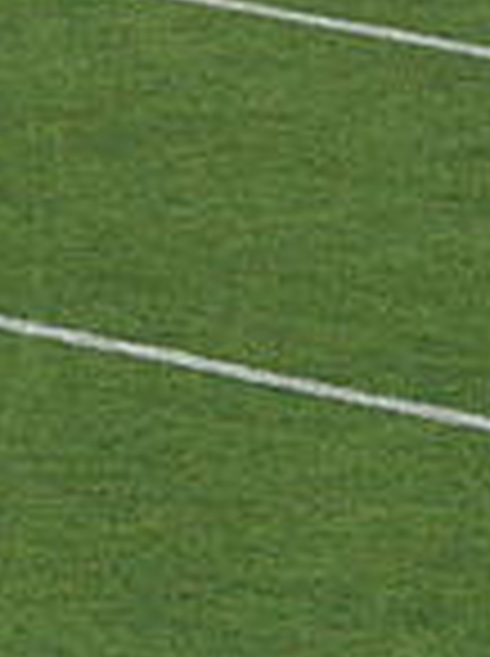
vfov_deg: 2.3
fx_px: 16374
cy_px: -812
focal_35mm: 865
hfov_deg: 1.7
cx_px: 283
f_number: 6.7
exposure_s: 1/3000
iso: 800
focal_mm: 70
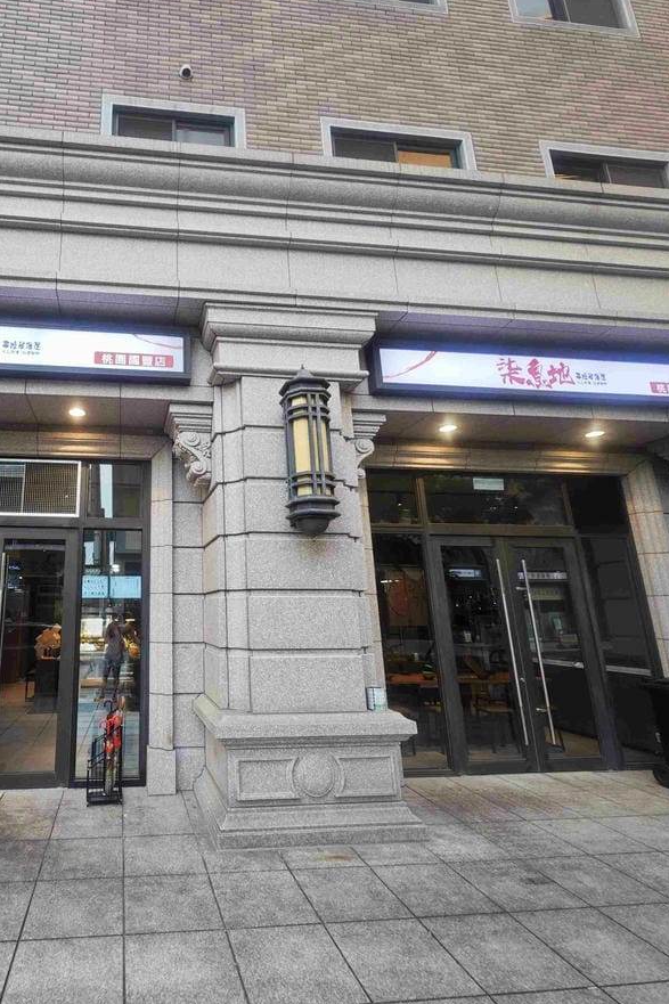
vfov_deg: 93.3
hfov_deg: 66.2
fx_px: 474
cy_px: 499
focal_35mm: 17
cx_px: 171
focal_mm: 2.03
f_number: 1.8
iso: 50
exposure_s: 1/60
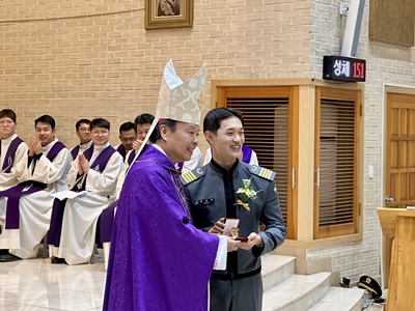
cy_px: 156
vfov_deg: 19.1
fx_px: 923
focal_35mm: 77
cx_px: 208
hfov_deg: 25.3
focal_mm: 9
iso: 250
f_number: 2.8
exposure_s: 1/60
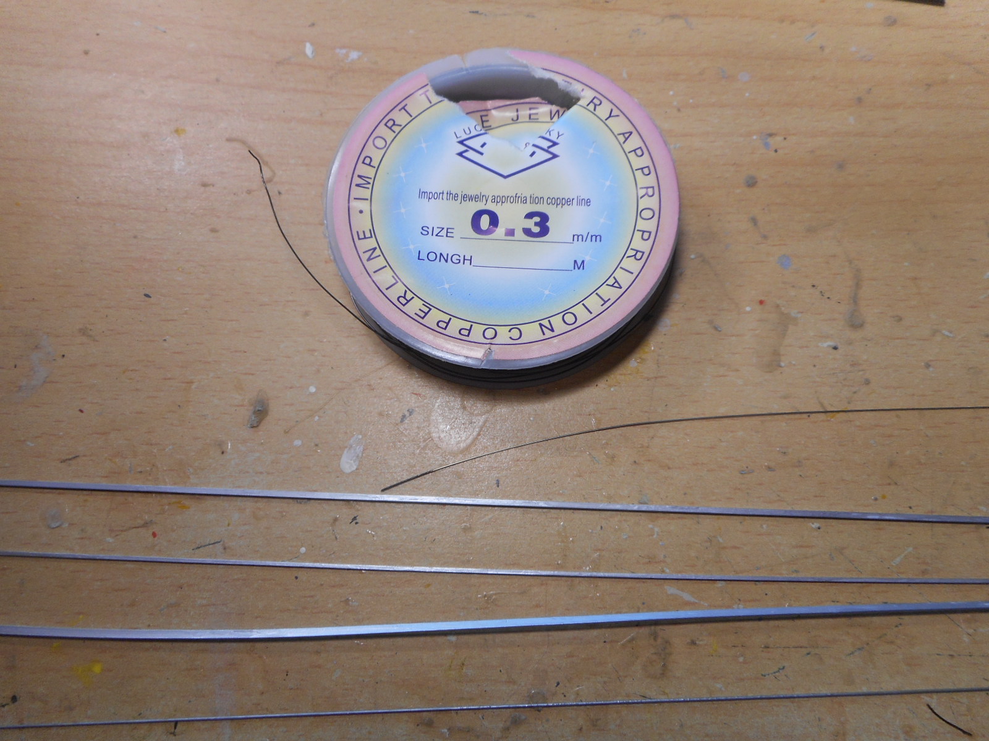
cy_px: 370
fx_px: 714
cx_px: 494
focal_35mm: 25
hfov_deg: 69.4
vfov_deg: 54.9
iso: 100
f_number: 3.7
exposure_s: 1/30
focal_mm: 4.5
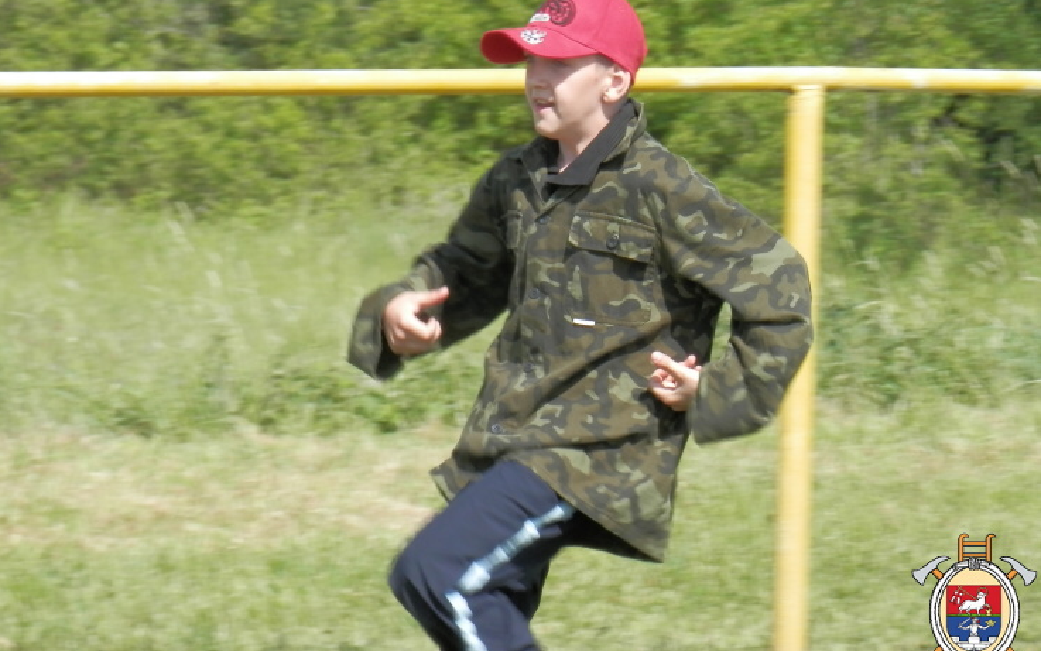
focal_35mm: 264
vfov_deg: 5.0
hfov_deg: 7.9
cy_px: 340
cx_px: 520
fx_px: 7492
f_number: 6.2
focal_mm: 44.4
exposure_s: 1/200
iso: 80
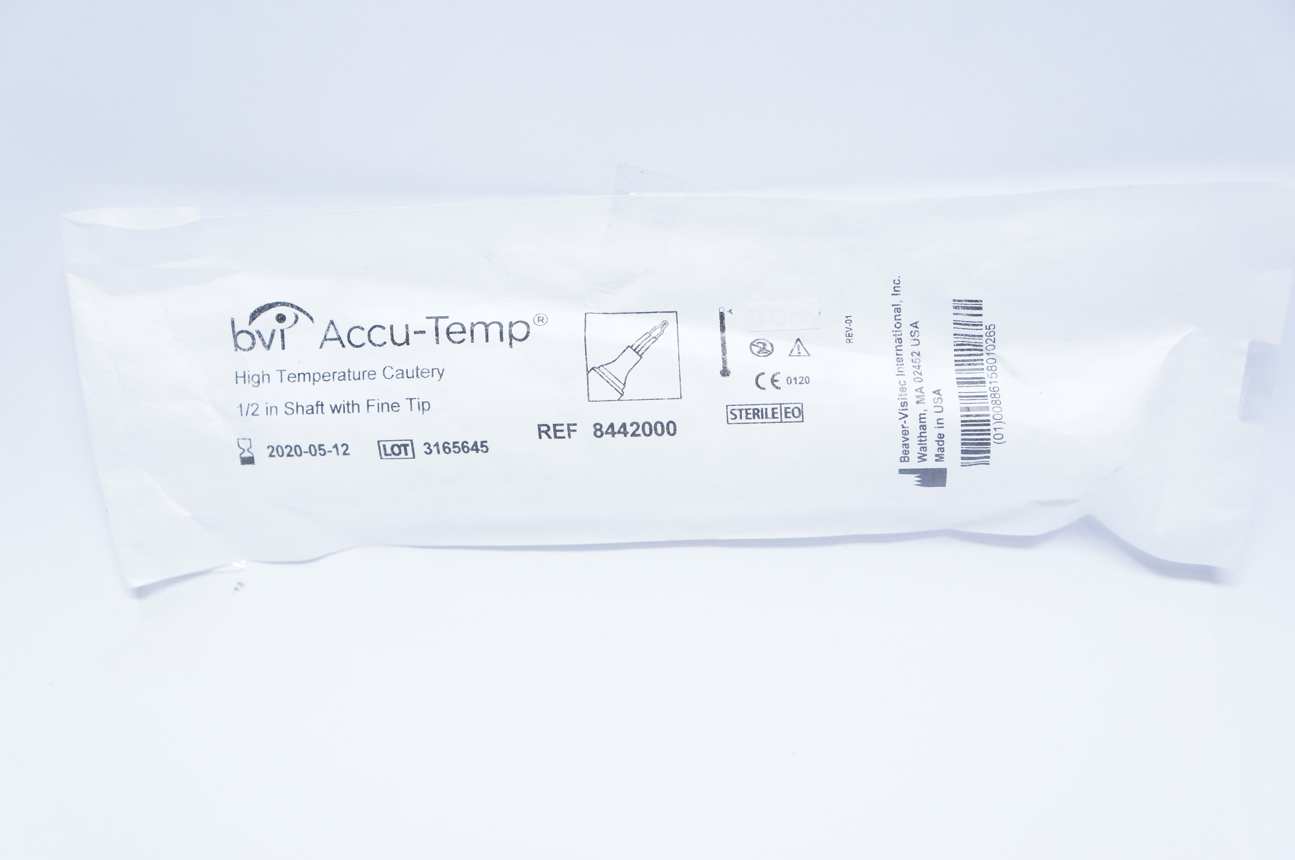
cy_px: 430
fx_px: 1455
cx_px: 648
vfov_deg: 32.9
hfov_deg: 48.0
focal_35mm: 40
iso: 1600
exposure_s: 1/160
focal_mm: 27
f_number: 4.5
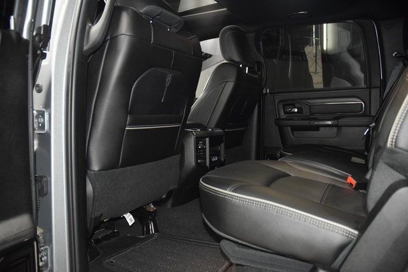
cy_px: 136
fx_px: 306
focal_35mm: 27
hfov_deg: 67.4
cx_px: 204
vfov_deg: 48.0
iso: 3200
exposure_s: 1/50
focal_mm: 18
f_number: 3.5
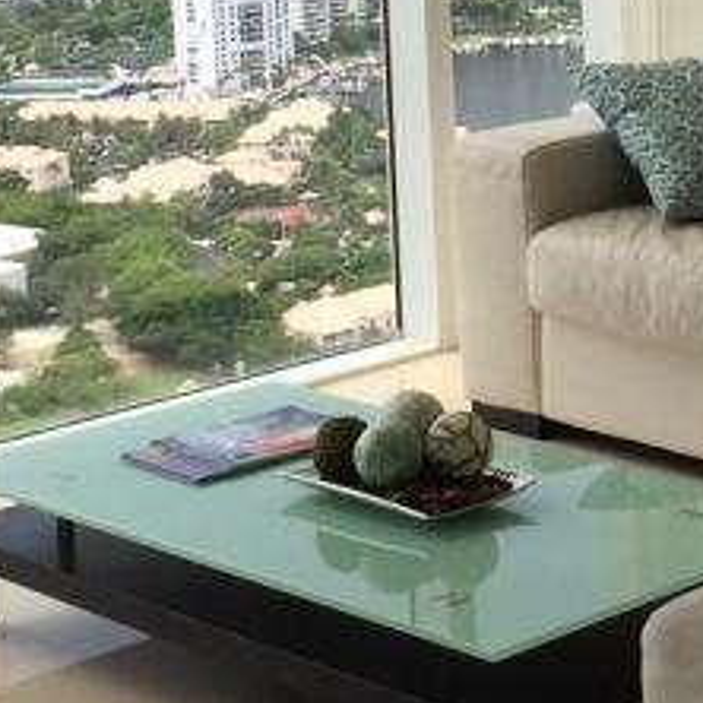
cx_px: 643
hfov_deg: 15.5
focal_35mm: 111
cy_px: 32
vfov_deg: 15.5
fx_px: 2550
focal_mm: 4.15
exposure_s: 1/275
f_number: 2.2
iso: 32
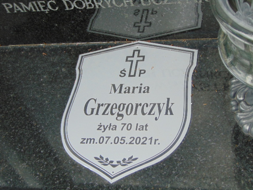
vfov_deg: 20.7
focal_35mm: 71
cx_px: 126
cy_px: 95
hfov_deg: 27.4
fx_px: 519
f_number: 3.7
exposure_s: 1/250
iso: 80
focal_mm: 12.8
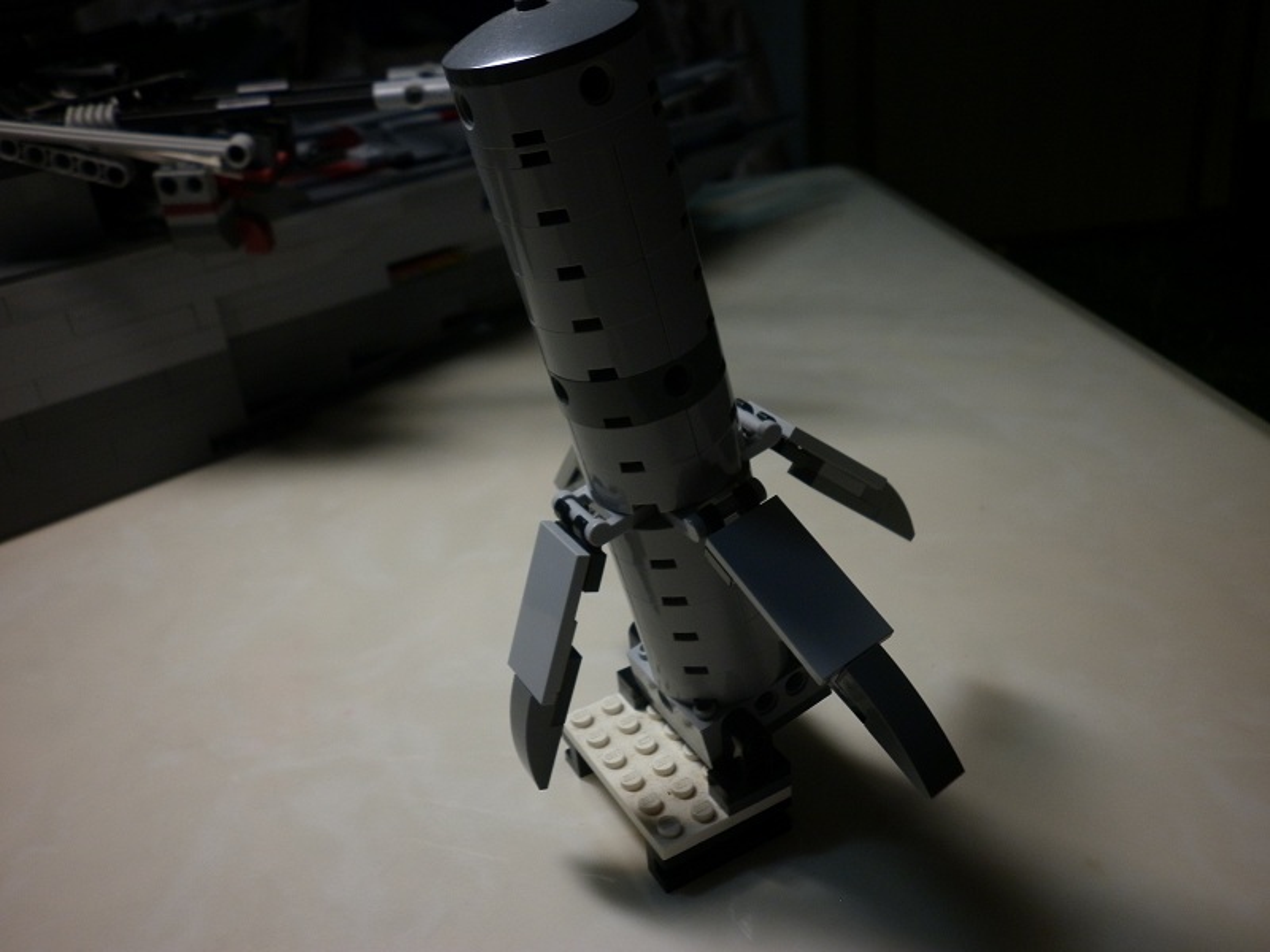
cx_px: 635
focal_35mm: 29
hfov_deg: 61.7
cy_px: 476
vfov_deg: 48.2
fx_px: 1064
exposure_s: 1/30
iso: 80
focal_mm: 5.3
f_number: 2.8
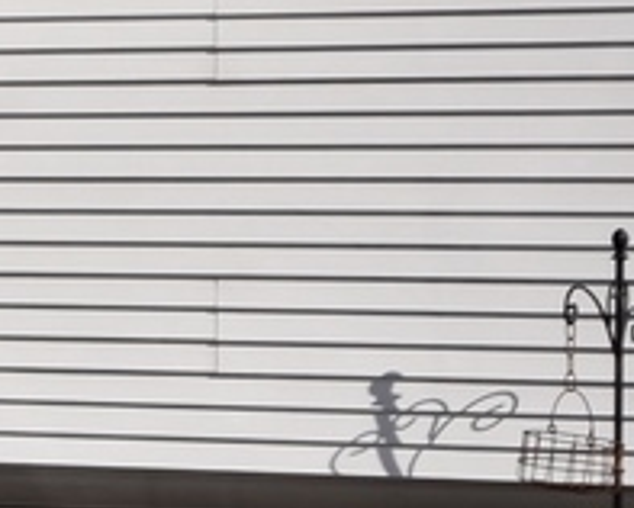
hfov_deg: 7.1
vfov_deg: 6.7
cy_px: 264
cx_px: -1487
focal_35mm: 231
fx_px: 4339
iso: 100
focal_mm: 20
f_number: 9
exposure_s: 1/250
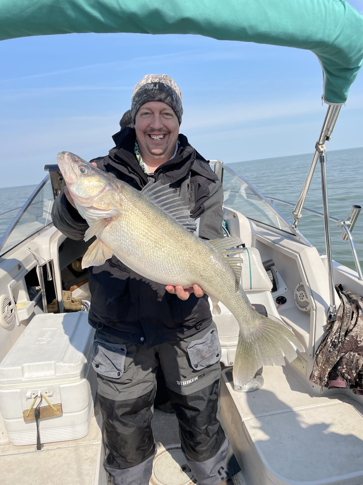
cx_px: 182
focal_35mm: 26
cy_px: 242
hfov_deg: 53.1
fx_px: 364
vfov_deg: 67.3
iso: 32
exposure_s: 1/4132
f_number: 1.6
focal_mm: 4.2
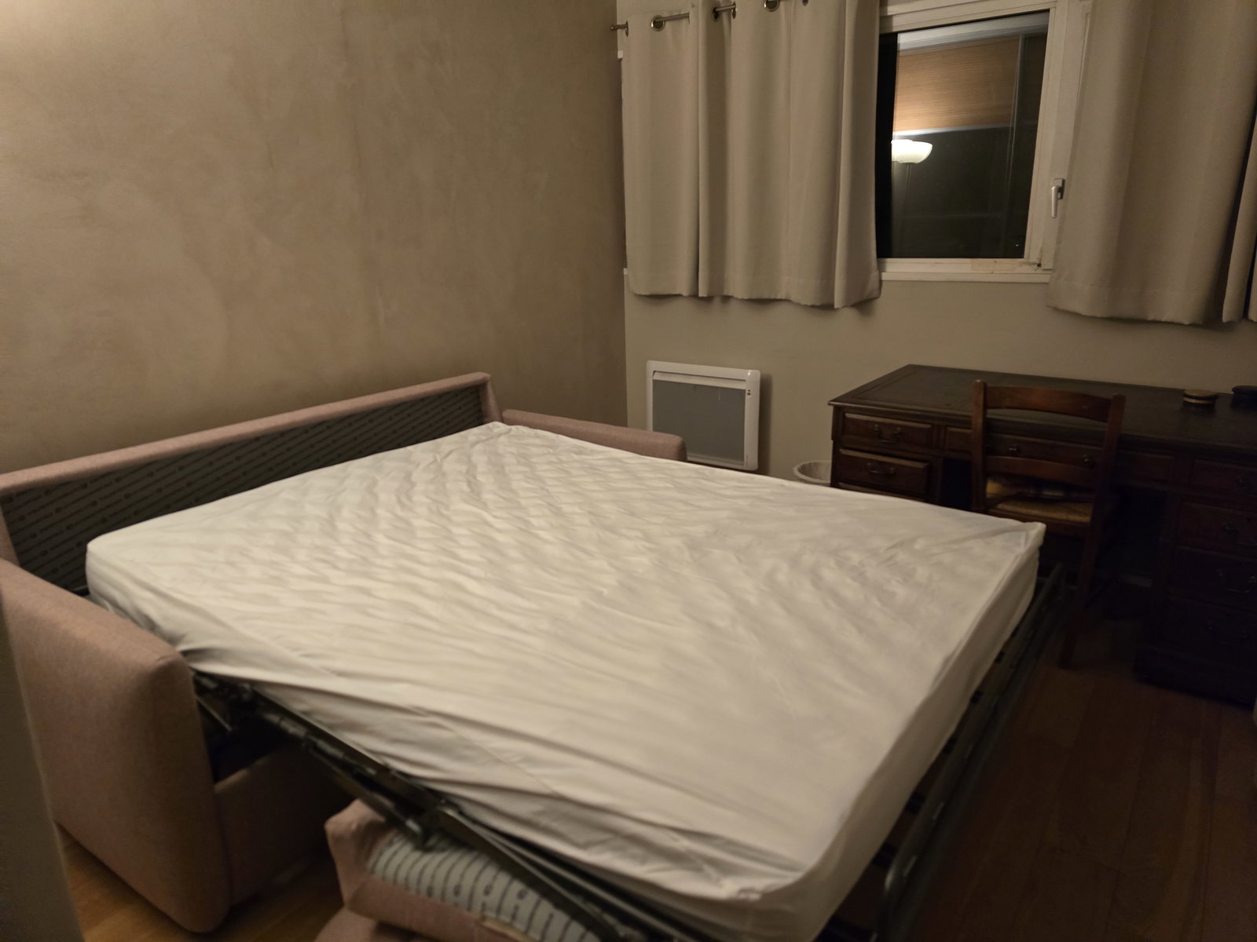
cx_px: 628
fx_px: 835
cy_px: 471
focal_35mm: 23
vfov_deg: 58.9
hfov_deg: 73.9
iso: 1000
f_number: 1.7
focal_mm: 6.3
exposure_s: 1/100
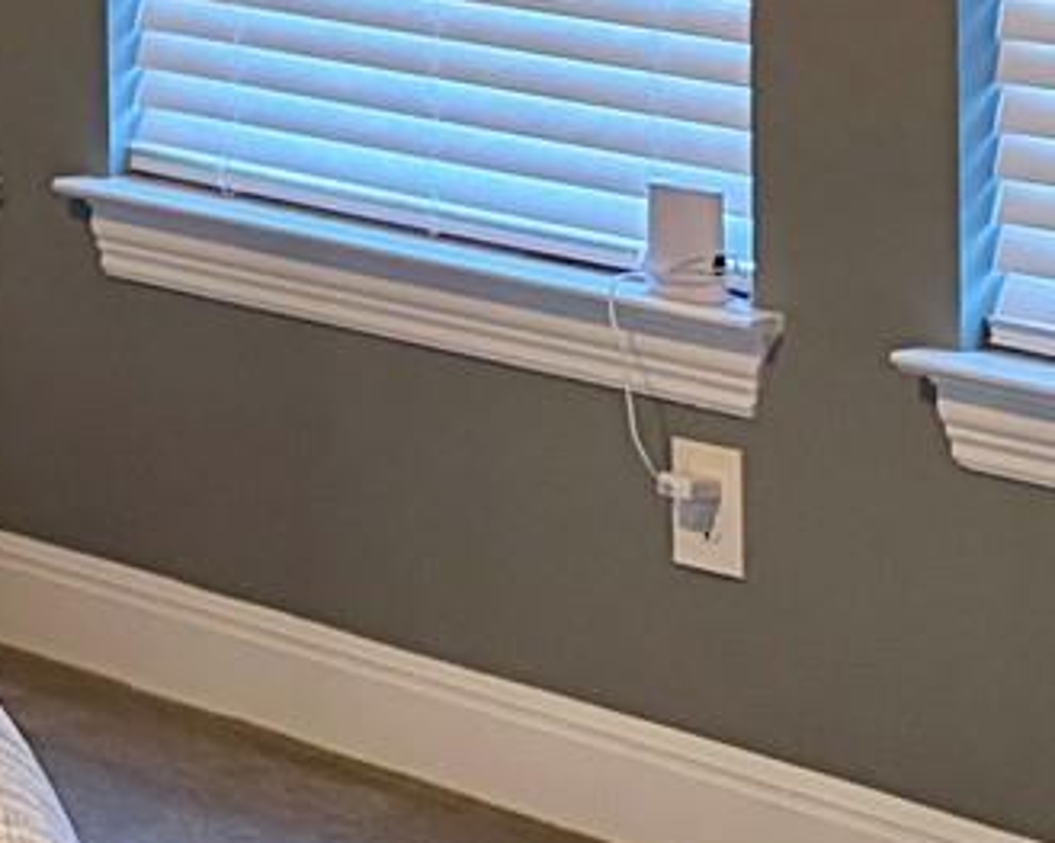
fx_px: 4932
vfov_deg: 9.3
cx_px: -1203
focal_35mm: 158
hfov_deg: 10.9
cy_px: -647
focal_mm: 5.96
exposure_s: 1/40
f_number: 1.6
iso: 400
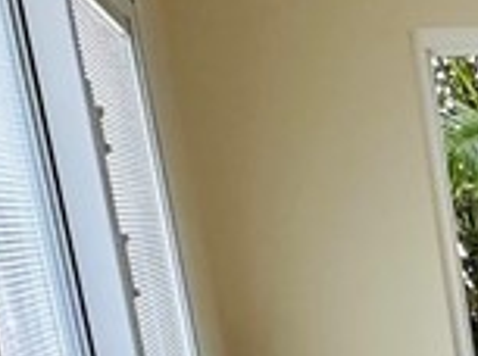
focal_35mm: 94
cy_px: 459
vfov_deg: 15.0
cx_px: 906
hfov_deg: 16.7
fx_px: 1295
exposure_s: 1/99
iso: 320
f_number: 2.2
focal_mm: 2.22
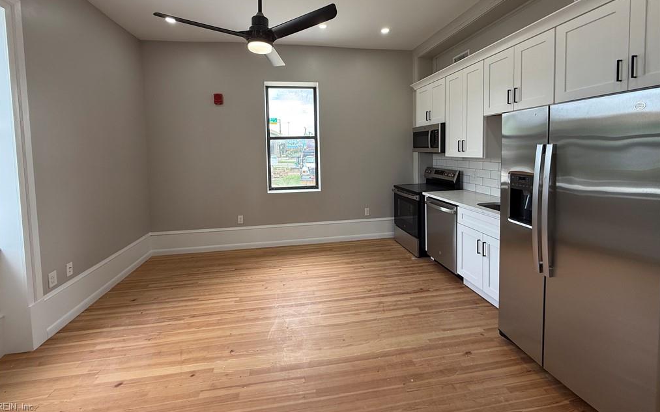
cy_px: 163
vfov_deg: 73.9
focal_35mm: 15
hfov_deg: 101.5
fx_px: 270
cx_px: 329
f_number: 2.2
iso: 64
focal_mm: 2.22
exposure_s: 1/99
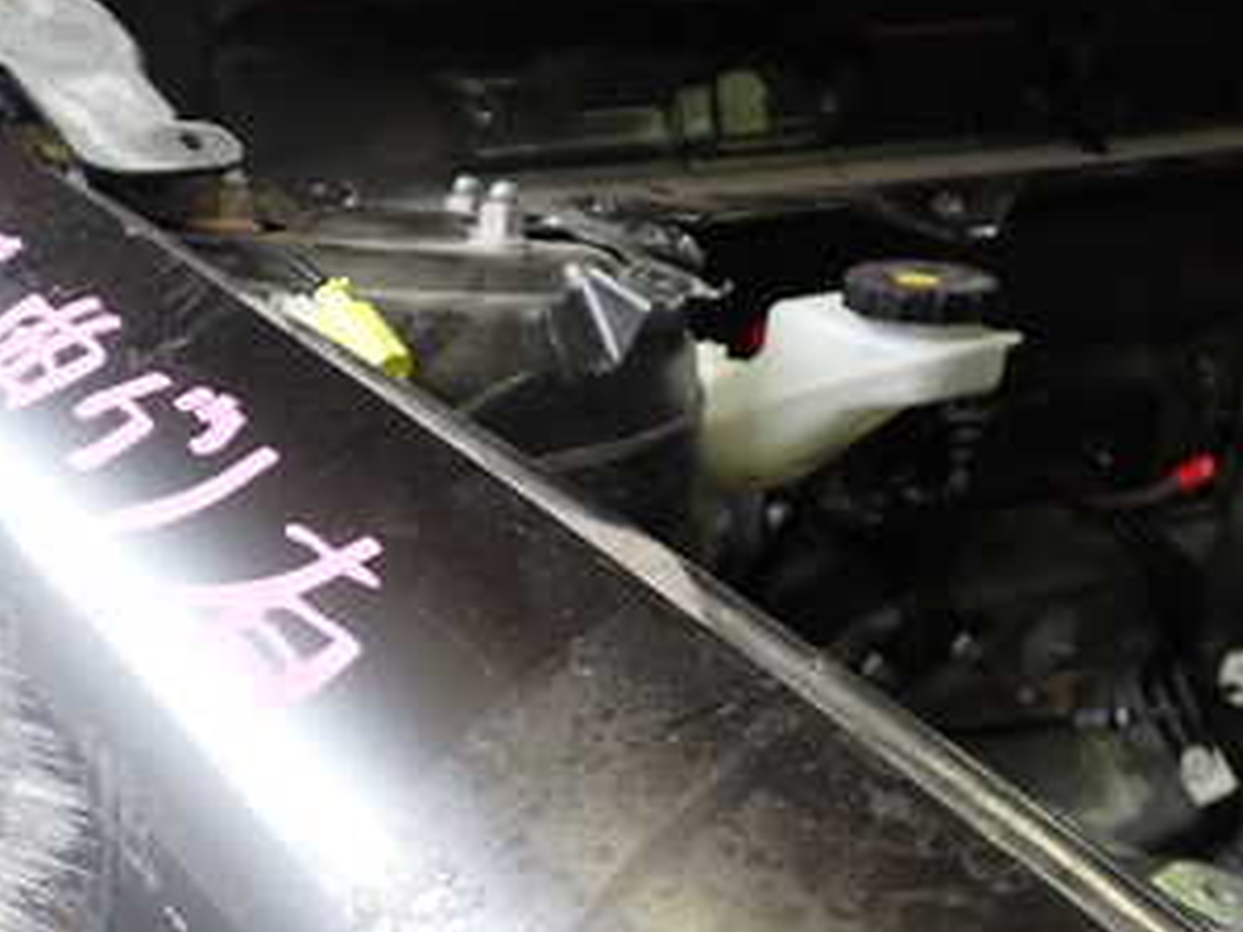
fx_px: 2154
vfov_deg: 23.7
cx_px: 170
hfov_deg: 31.0
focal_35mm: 60
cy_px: 845
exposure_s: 1/60
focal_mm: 5.4
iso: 200
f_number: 2.3
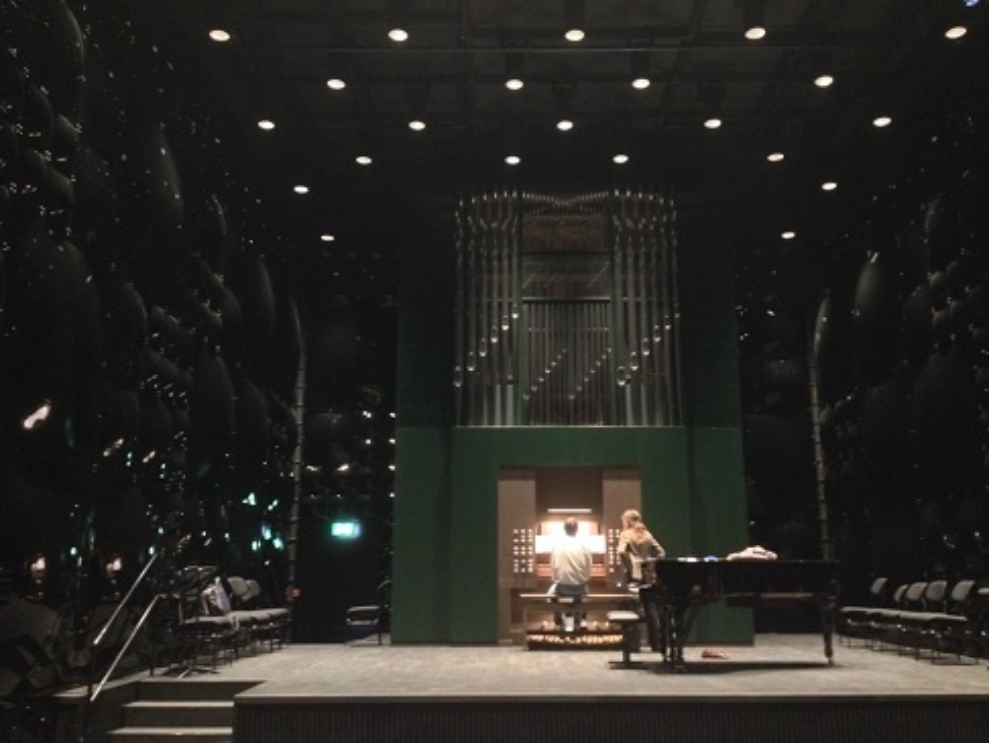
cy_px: 372
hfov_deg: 51.3
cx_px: 492
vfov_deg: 39.7
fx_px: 1029
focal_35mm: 36
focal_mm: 4.28
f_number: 2.4
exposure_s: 1/15
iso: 800
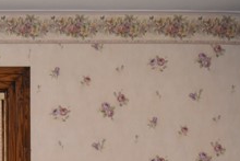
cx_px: -168
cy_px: 332
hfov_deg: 14.0
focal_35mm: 133
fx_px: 887
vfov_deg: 9.6
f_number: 3.5
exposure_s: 1/60
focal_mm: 18
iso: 800
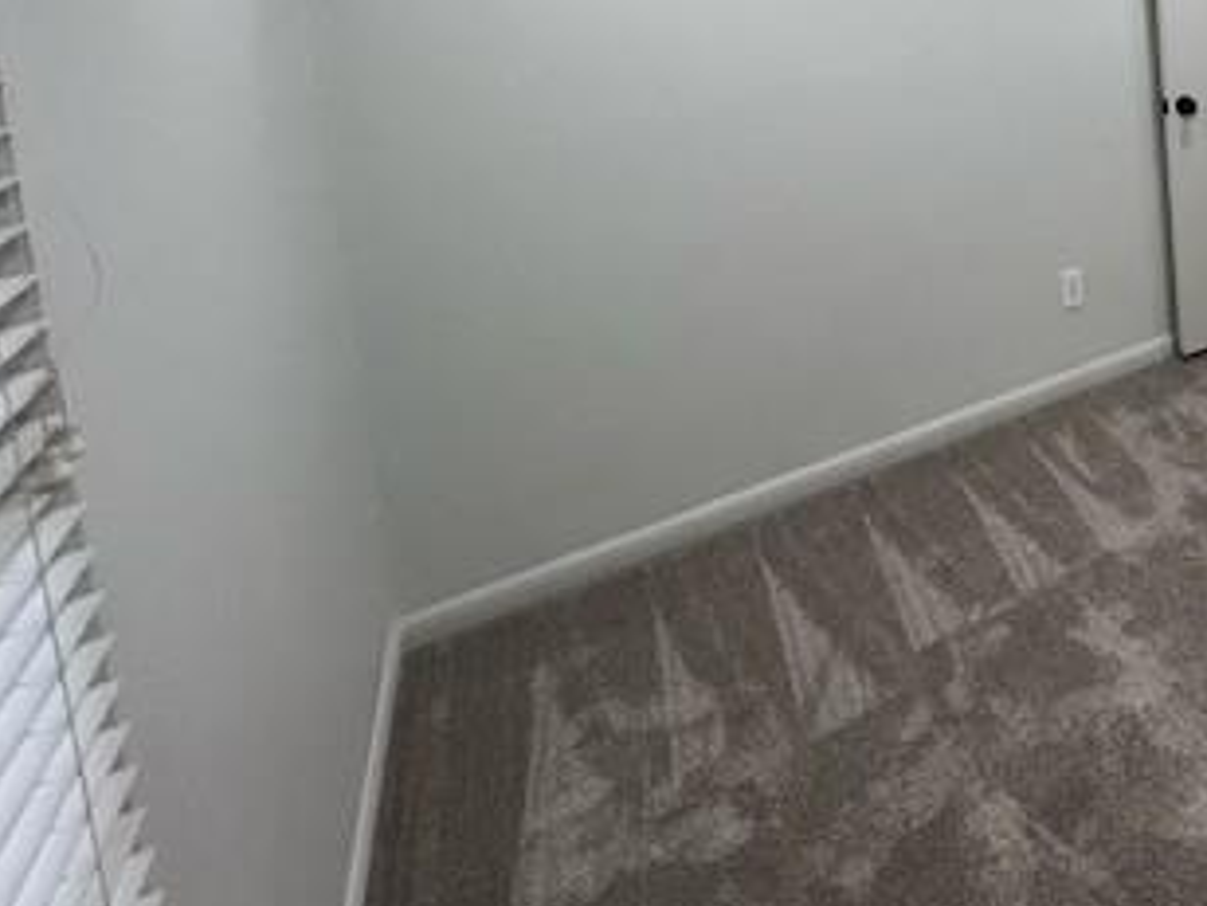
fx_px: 941
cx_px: 1246
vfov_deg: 43.6
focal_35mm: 27
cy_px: -8
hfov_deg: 50.5
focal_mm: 1.57
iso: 160
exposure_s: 1/120
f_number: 1.8
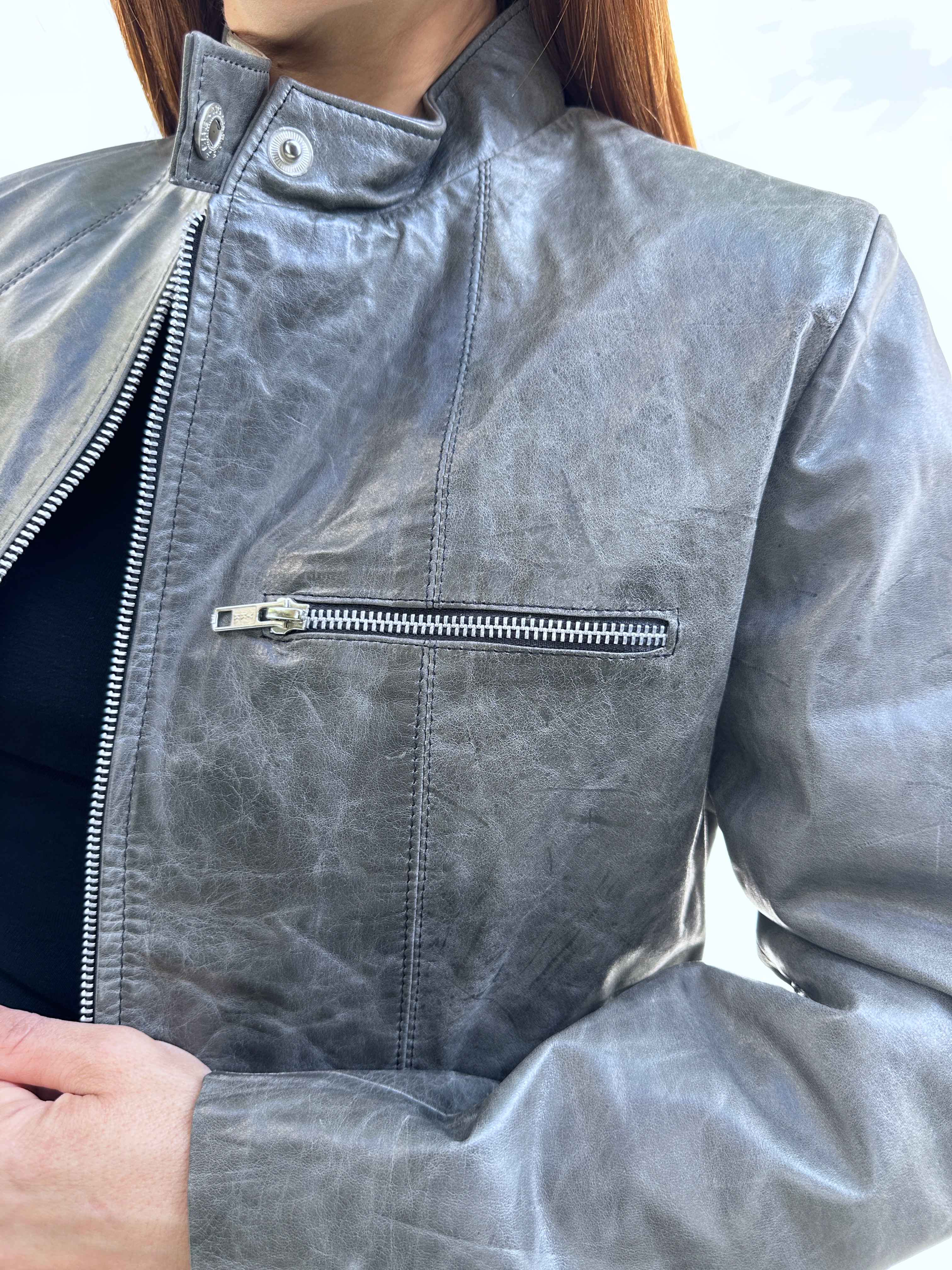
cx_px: 476
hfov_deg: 56.8
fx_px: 880
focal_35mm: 24
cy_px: 635
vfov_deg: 71.6
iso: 64
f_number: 1.78
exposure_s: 1/100
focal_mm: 6.86
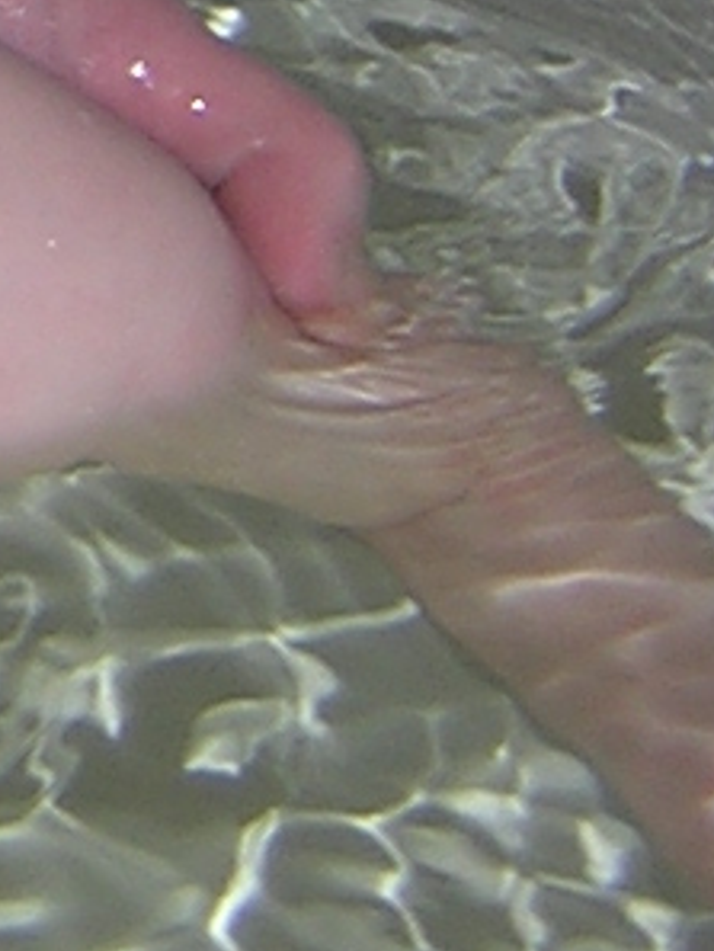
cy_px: -490
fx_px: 5332
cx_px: -887
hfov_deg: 7.3
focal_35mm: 194
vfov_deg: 9.9
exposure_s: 1/60.1
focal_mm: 4.7
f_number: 2.6
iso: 100
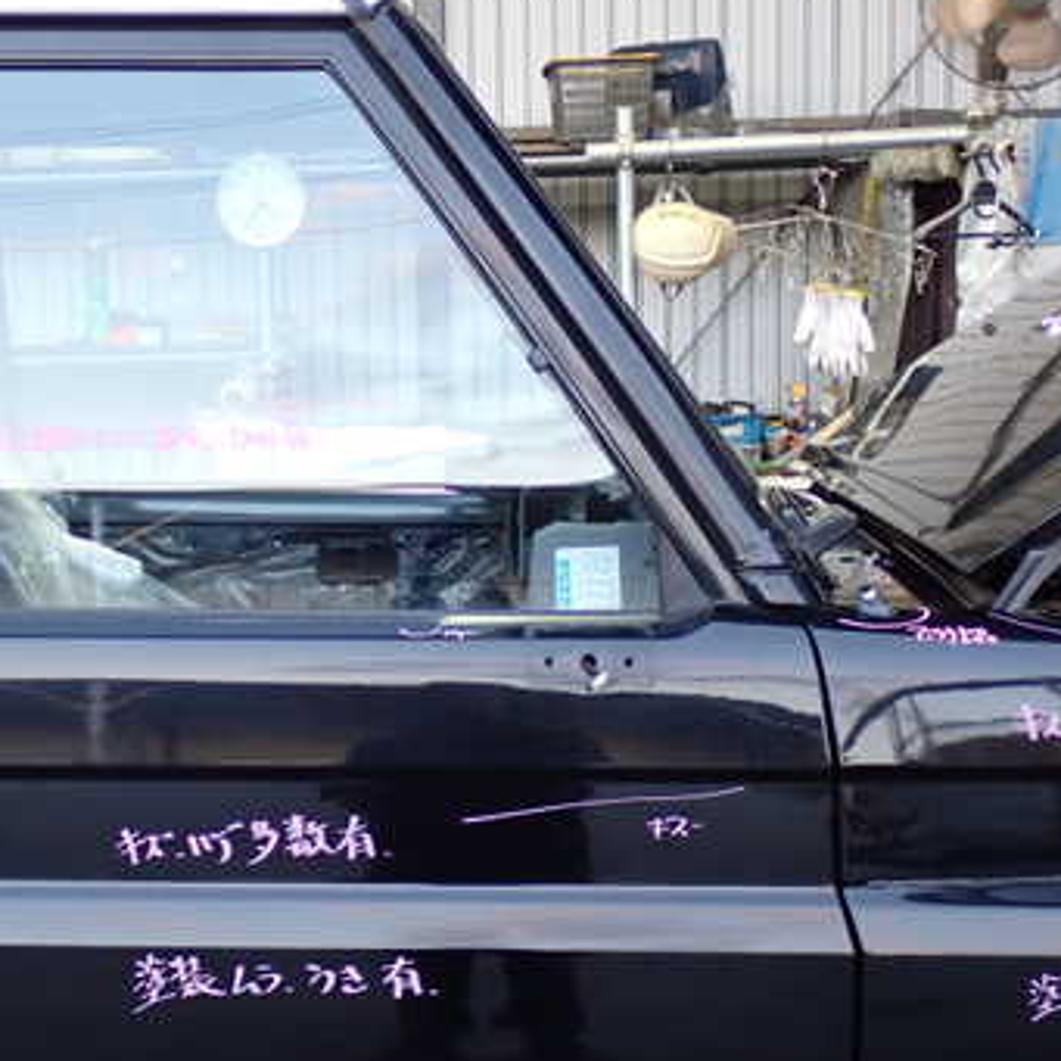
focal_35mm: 73
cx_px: 283
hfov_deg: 23.5
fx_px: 2531
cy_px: 678
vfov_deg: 23.6
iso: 800
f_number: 3.1
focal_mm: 8.4
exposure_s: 1/50
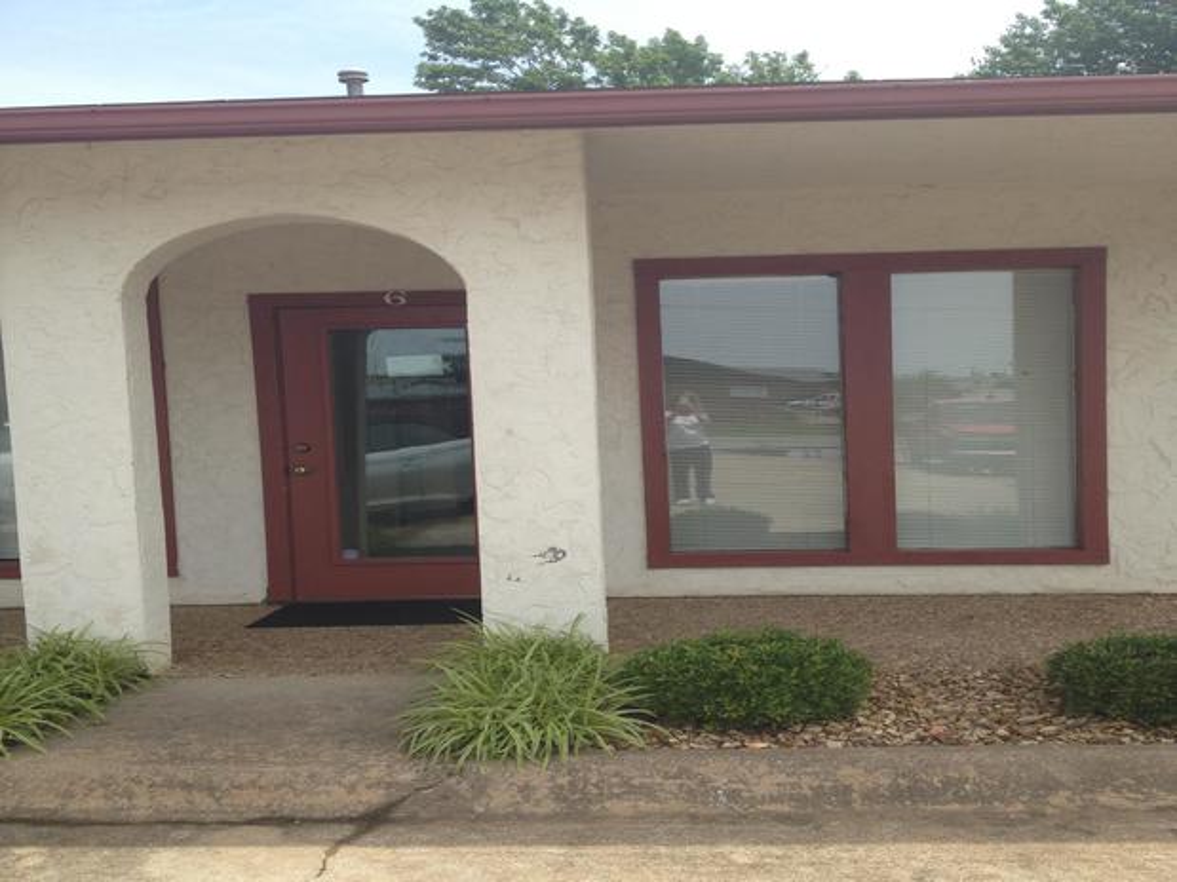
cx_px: 588
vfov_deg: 40.7
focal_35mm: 35
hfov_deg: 52.6
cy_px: 441
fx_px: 1190
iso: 50
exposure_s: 1/1104
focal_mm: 4.28
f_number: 2.4
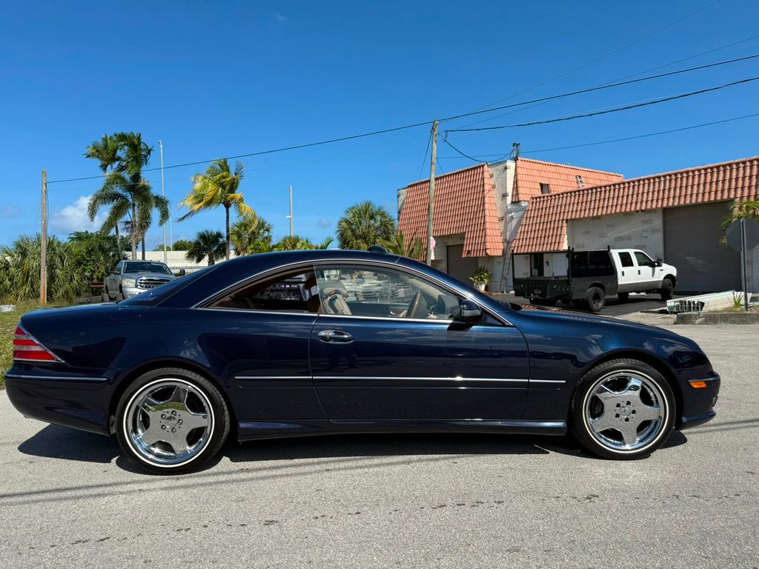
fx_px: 526
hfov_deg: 71.6
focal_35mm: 24
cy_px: 284
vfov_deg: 56.8
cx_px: 380
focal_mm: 6.76
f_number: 1.78
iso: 80
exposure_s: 1/4673
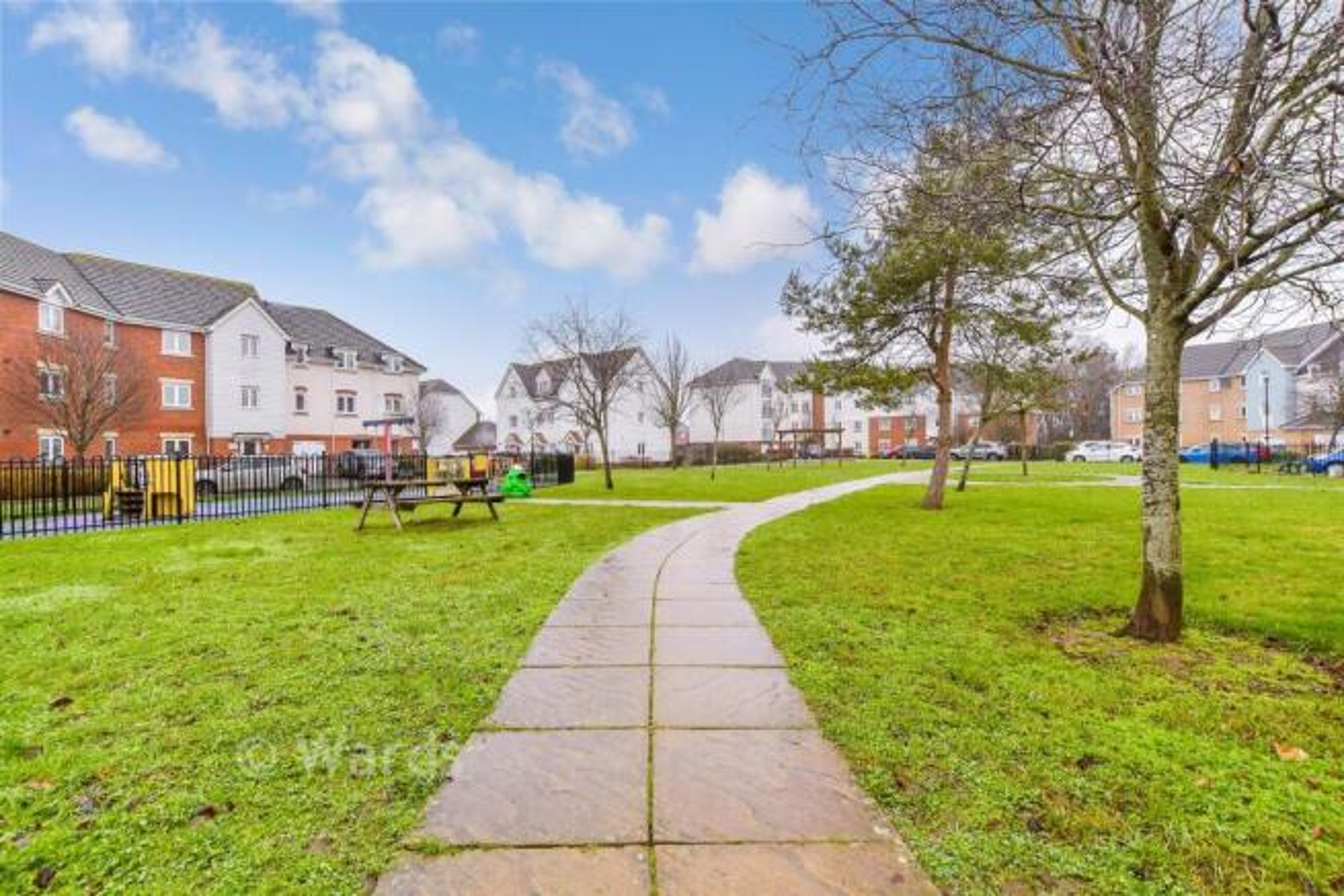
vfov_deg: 77.4
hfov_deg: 100.4
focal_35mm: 15
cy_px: 448
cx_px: 672
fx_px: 560
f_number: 8
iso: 160
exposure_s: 1/30
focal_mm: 10
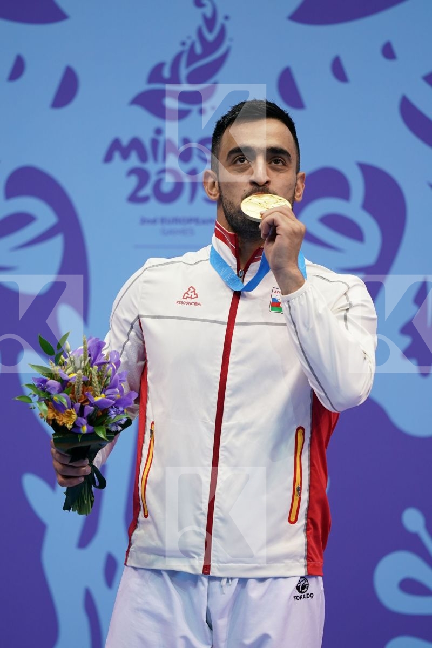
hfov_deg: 2.3
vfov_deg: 3.4
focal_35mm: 600
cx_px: 216
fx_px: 10799
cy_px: 324
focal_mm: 400
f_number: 2.8
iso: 640
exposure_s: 1/500
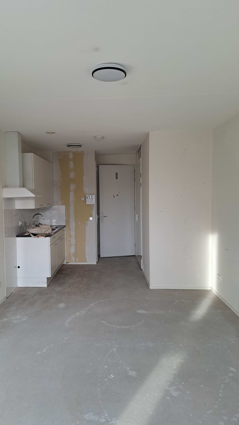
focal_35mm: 28
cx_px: 94
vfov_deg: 67.9
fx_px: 315
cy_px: 213
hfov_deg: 41.3
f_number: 1.8
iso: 125
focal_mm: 4.65
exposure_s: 1/60
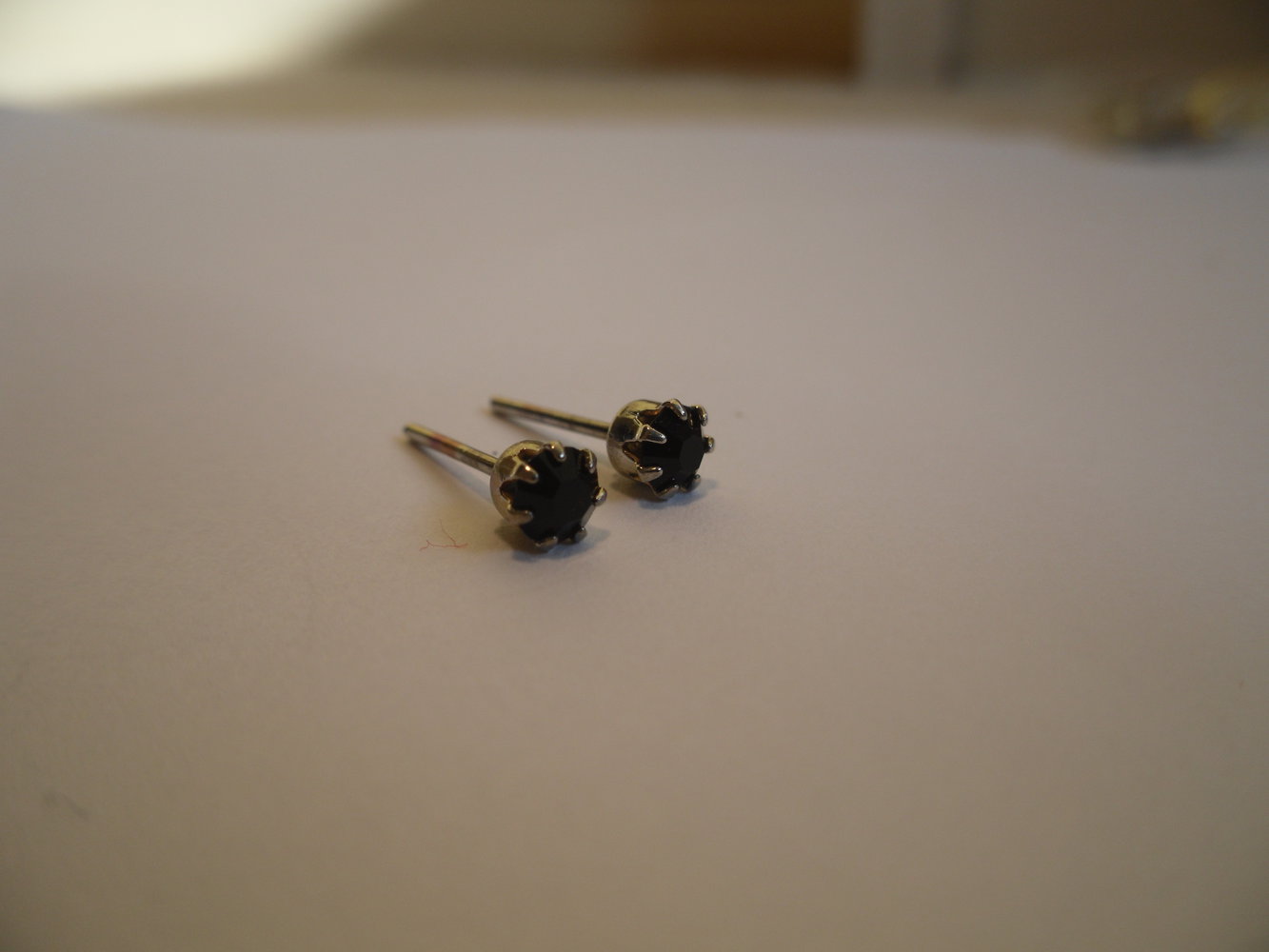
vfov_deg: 32.2
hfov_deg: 42.1
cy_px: 476
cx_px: 634
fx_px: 1650
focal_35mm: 45
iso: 80
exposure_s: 1/58
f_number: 8.2
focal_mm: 6.3
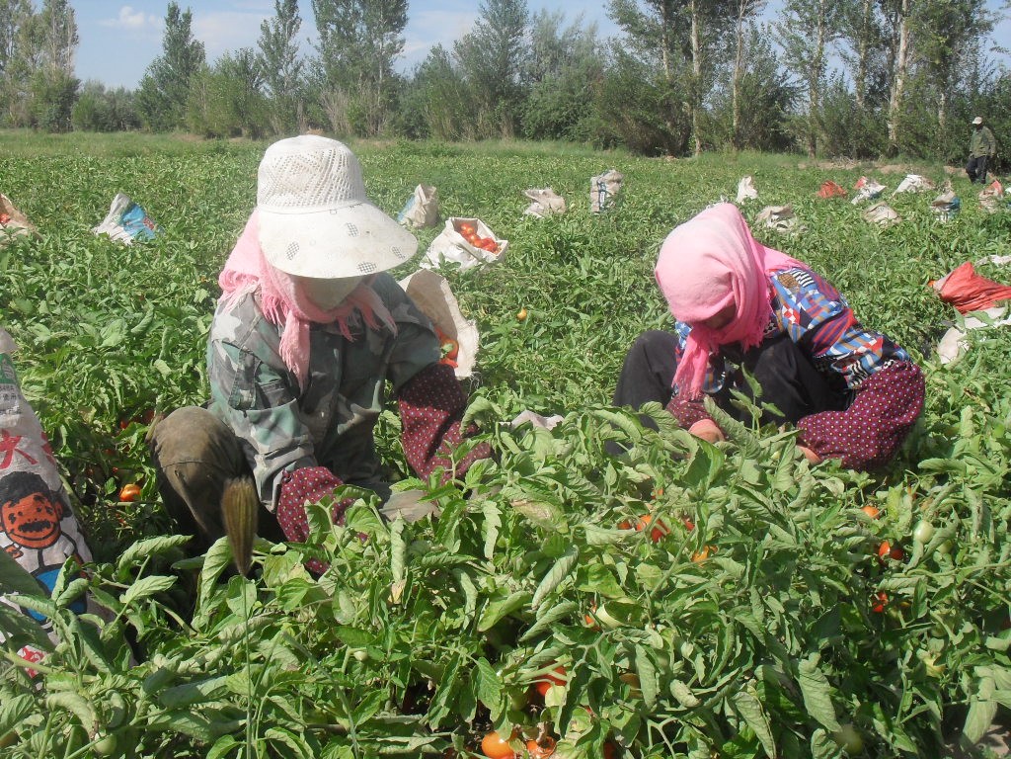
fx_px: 1431
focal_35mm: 49
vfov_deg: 29.7
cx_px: 506
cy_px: 380
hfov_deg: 38.9
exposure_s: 1/180
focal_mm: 8.1
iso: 80
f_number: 9.1
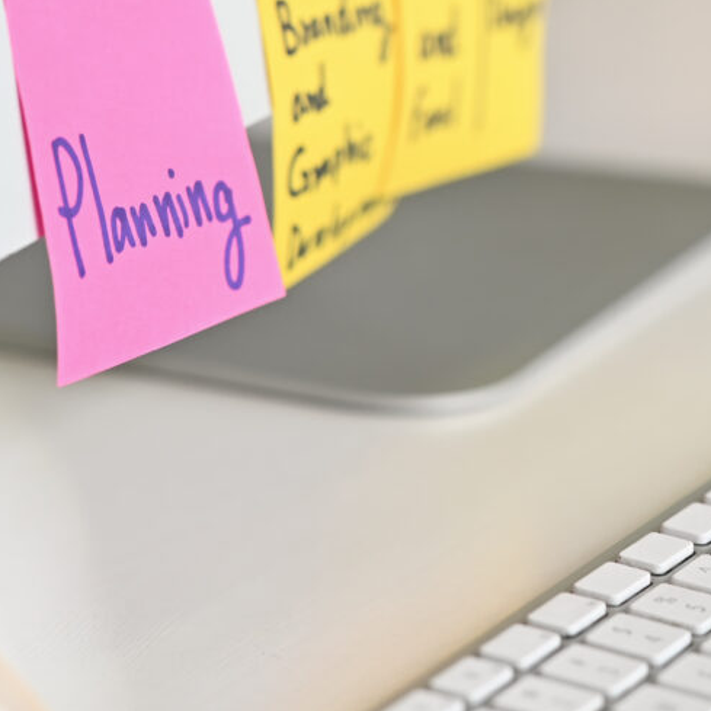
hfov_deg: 7.9
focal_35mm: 219
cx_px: 742
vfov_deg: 8.0
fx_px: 5089
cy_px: 180
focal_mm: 105
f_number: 4
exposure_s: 1/800
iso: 640
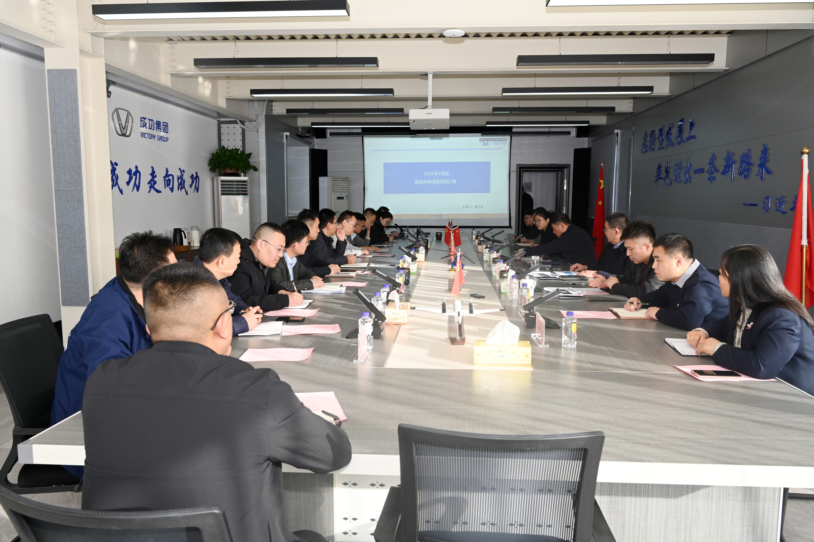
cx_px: 407
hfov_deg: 66.4
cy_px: 271
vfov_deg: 47.2
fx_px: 622
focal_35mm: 28
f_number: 9
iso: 1000
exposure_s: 1/200
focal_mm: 27.5
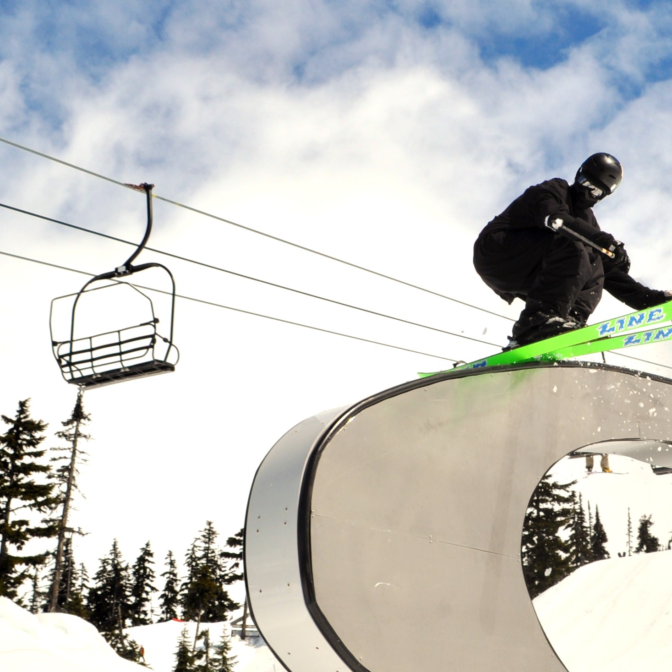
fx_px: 1472
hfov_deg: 25.3
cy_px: 394
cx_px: 533
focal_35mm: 67
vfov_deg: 25.7
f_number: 13
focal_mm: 18
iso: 200
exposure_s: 1/640
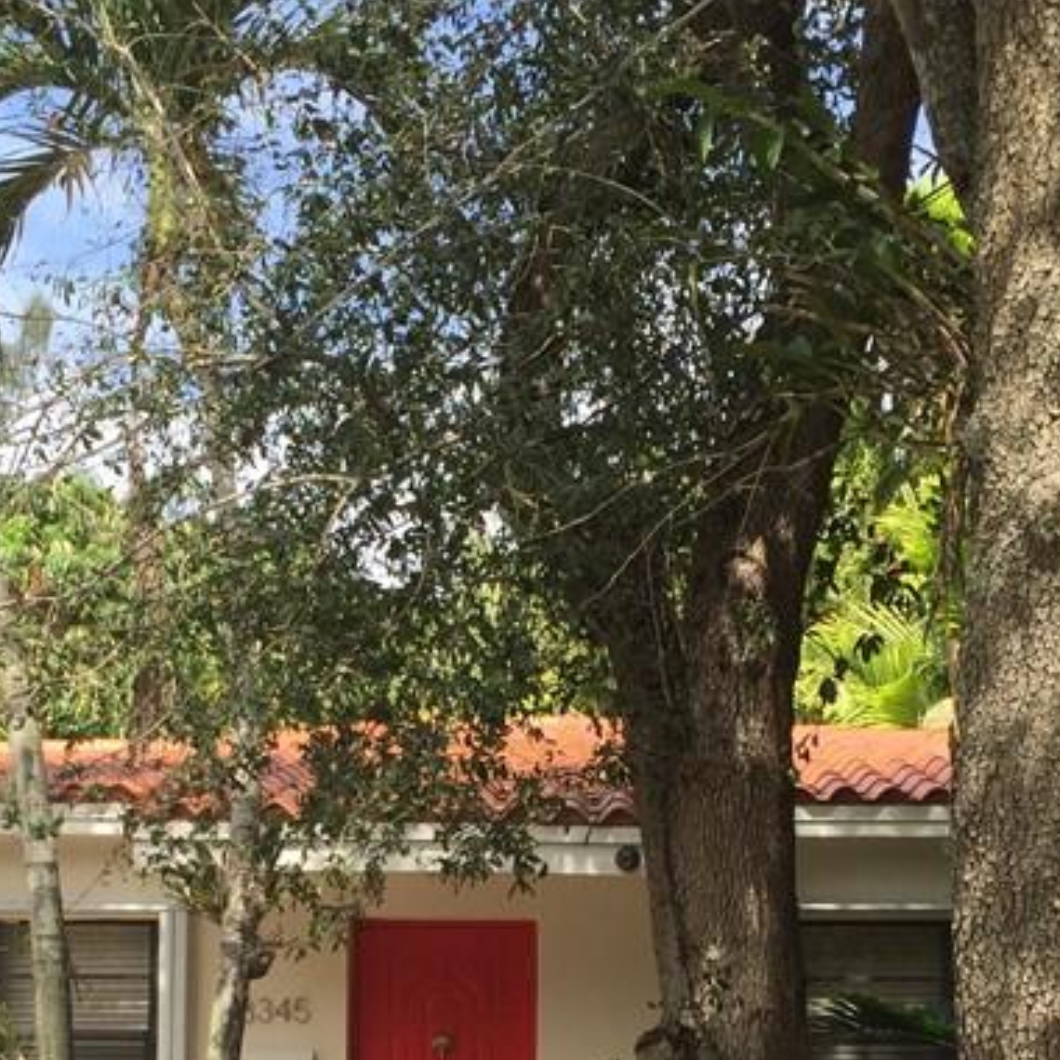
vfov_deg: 24.2
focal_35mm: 69
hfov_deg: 25.0
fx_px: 2390
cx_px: 432
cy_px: 979
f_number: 2.2
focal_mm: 4.15
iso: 32
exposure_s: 1/898
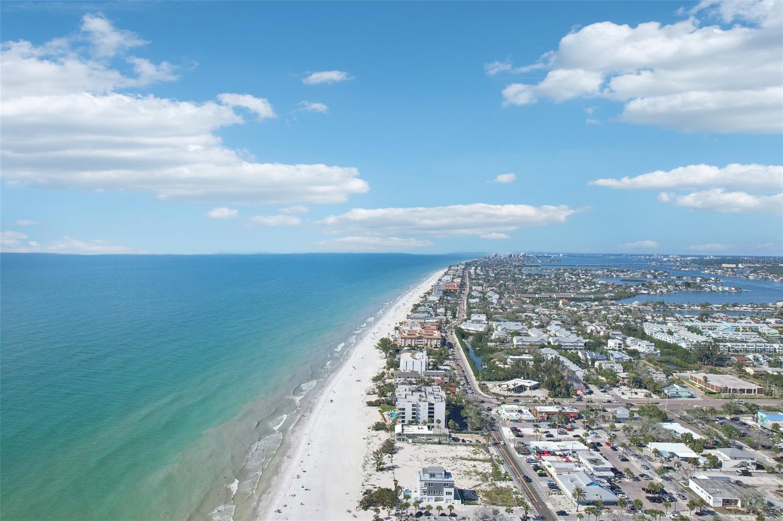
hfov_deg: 78.6
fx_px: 478
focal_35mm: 22
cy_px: 260
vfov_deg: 57.2
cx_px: 392
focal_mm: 8.4
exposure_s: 1/2500
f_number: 2.8
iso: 100
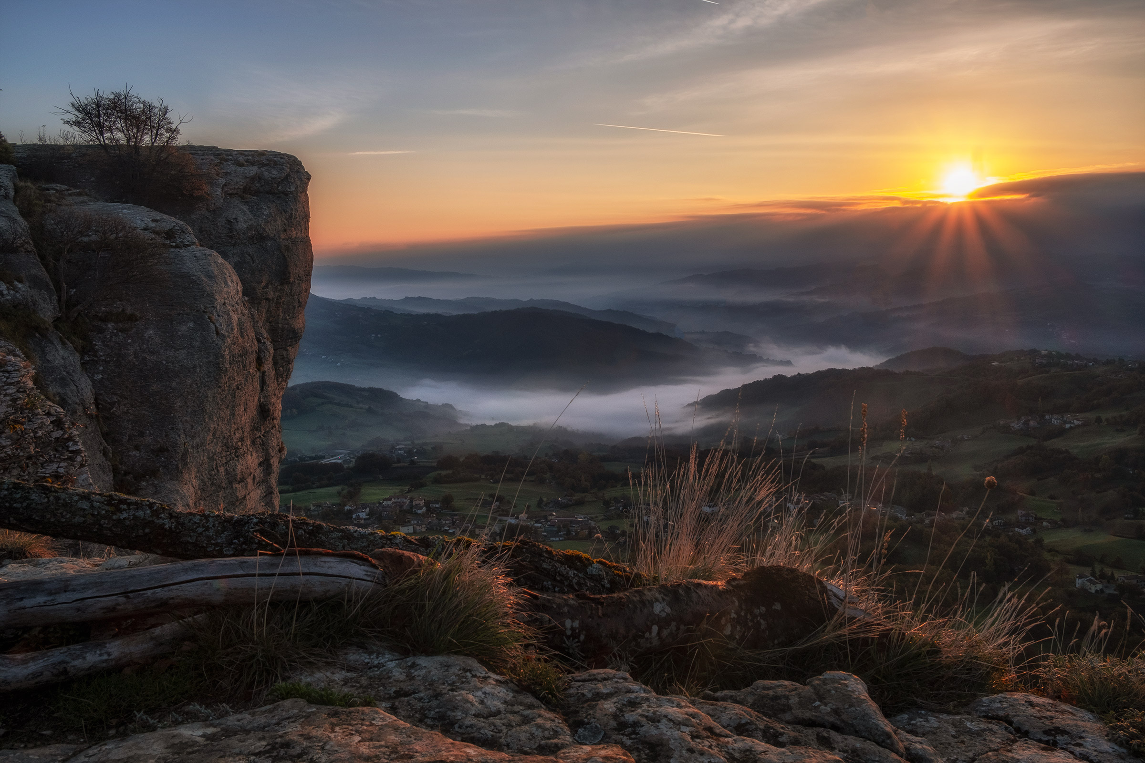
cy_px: 382
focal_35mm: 31
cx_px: 572
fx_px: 986
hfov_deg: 60.3
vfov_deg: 42.3
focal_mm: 20.5
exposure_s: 1/40
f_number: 16
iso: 160
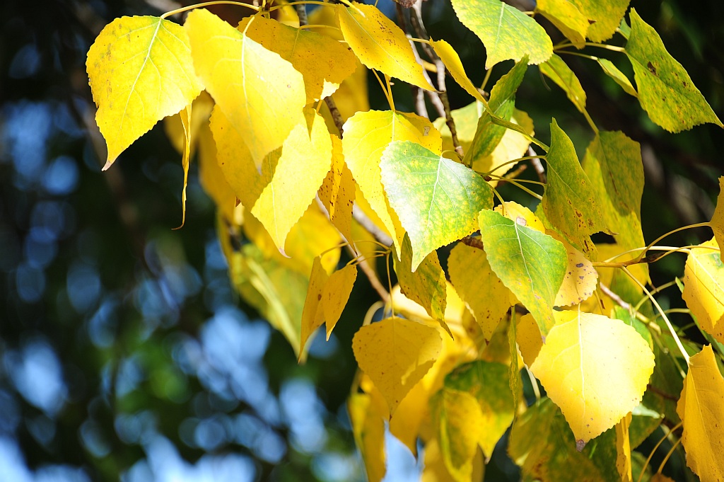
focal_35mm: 300
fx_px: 6028
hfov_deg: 6.9
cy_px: 241
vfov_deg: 4.6
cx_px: 362
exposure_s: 1/250
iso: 200
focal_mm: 300
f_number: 6.3
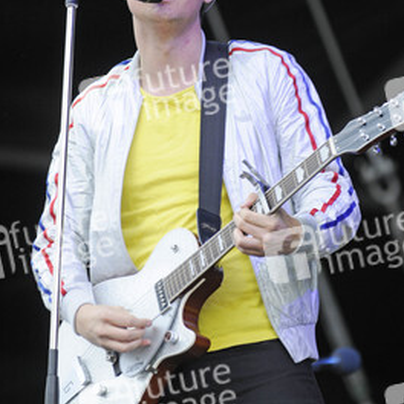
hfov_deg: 4.5
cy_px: 171
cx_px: 202
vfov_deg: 4.5
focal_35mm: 386
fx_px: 5097
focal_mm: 200
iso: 640
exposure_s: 1/250
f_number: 4
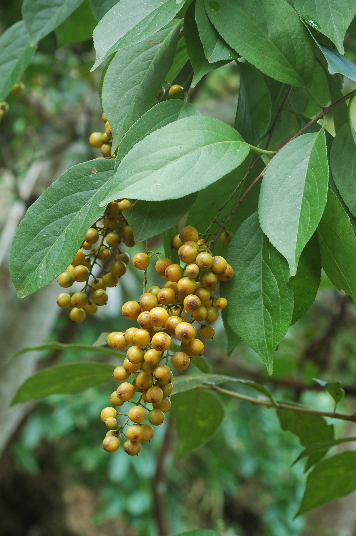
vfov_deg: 22.6
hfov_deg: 15.2
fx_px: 1337
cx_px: 178
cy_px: 268
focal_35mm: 90
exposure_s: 1/8
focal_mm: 60
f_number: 10
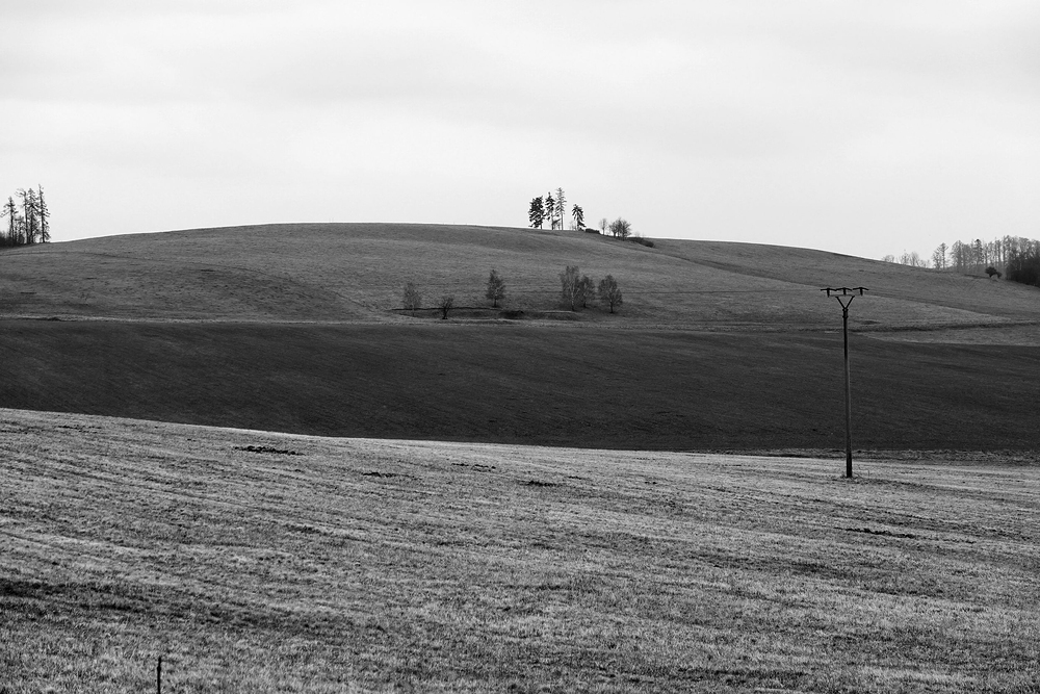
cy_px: 347
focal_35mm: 124
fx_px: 3582
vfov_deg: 11.1
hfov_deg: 16.5
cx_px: 520
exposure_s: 1/160
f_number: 7.1
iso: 125
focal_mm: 45.23
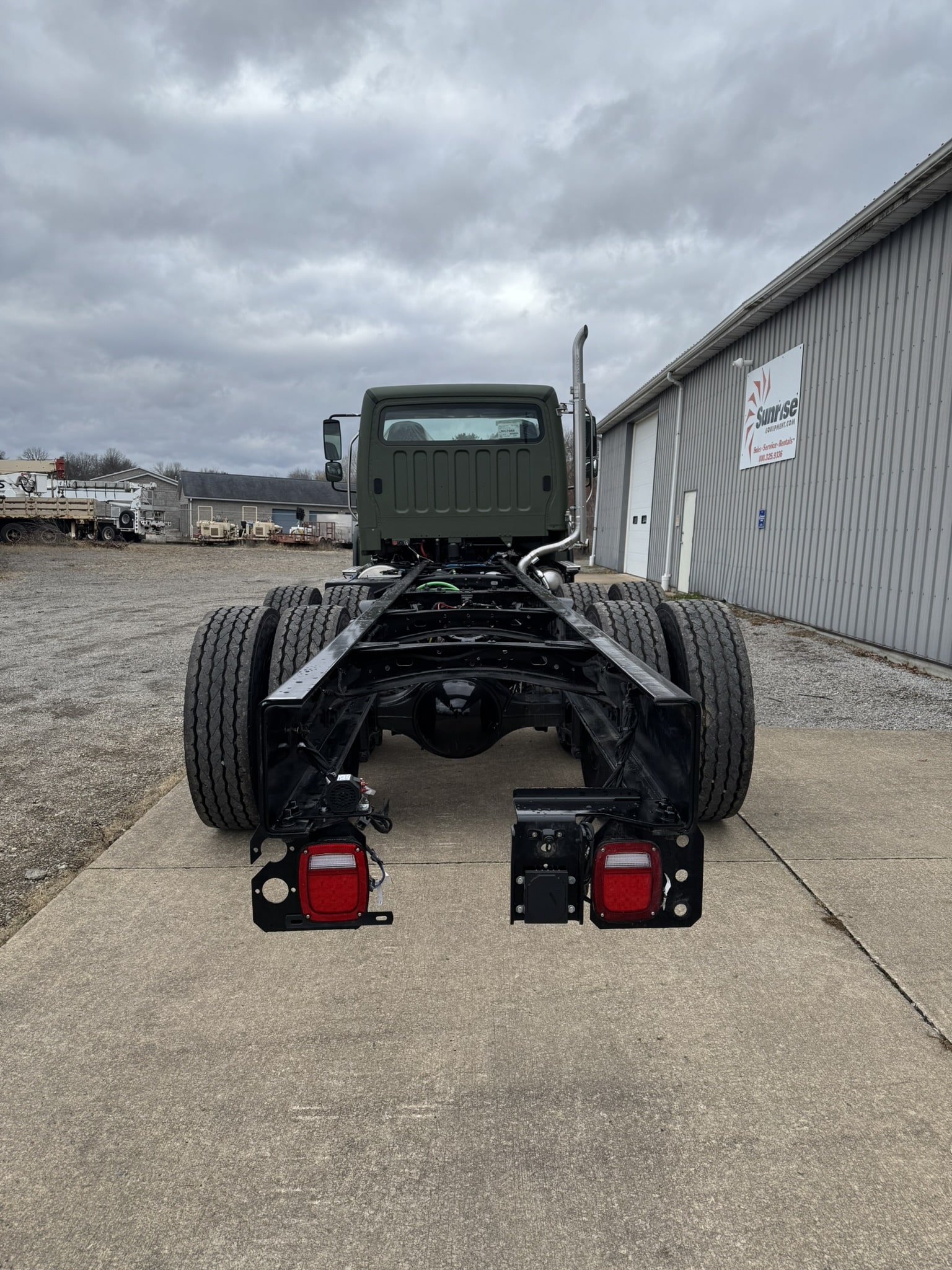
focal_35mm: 24
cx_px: 476
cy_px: 635
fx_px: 880
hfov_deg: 56.8
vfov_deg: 71.6
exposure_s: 1/2331
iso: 80
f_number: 1.78
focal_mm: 6.76
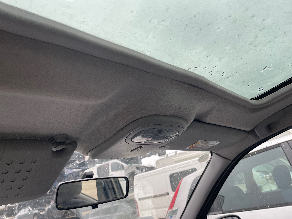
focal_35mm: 26
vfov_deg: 53.1
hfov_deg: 67.3
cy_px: 110
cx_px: 146
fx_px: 219
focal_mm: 4.2
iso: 32
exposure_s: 1/145
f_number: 1.6
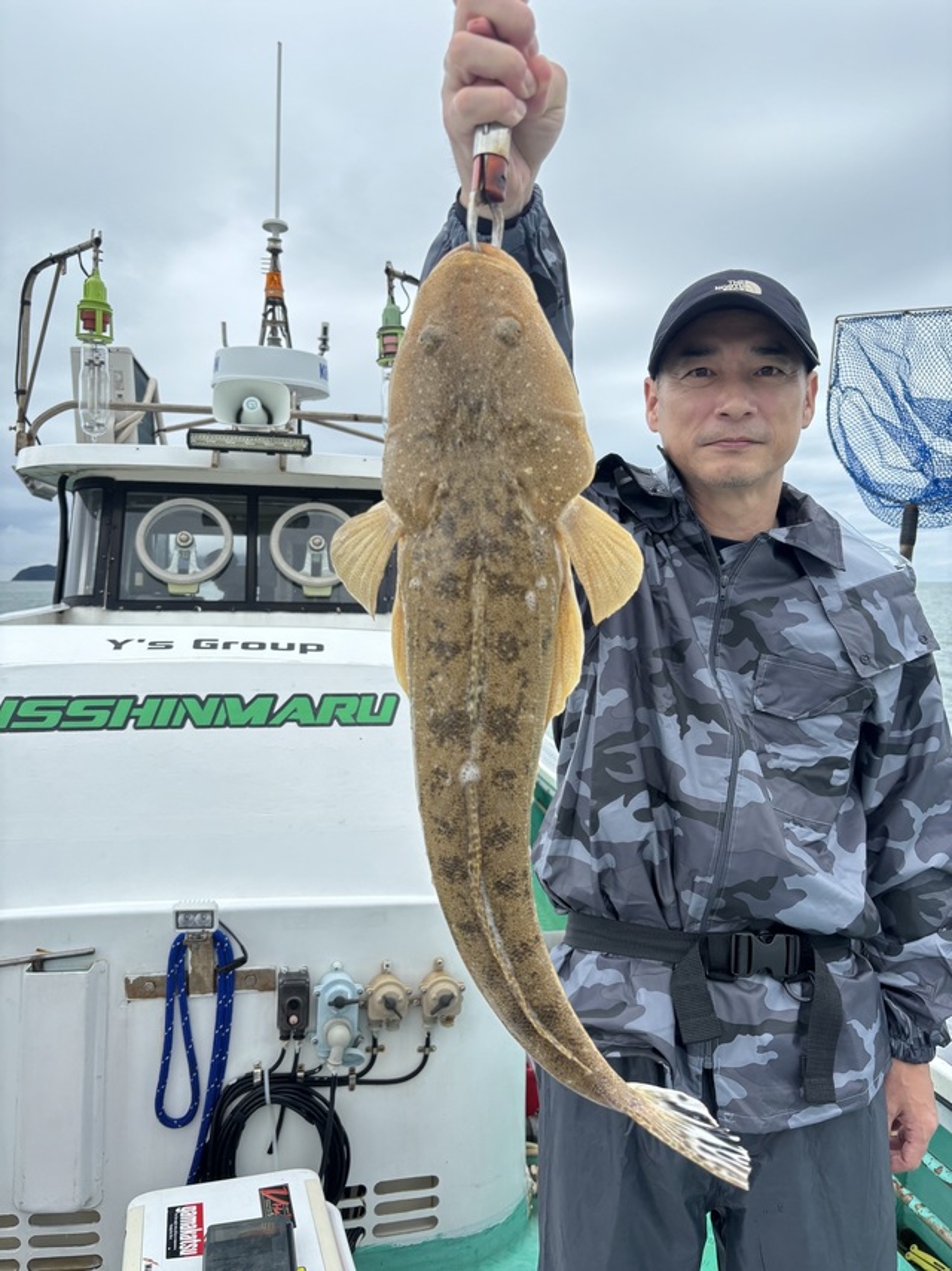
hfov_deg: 53.0
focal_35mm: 26
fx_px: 954
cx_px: 476
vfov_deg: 67.3
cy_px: 636
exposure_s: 1/2571
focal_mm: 5.96
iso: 50
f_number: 1.6
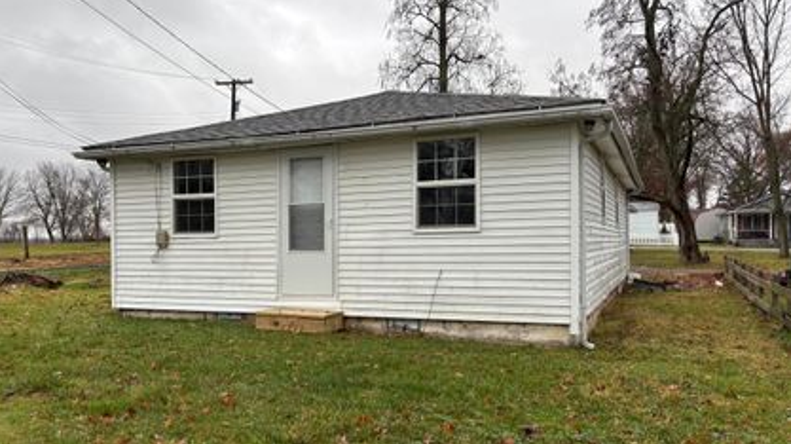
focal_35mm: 34
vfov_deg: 34.5
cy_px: 255
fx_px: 713
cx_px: 321
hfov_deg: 57.6
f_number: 1.6
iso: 50
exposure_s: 1/428
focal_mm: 5.96
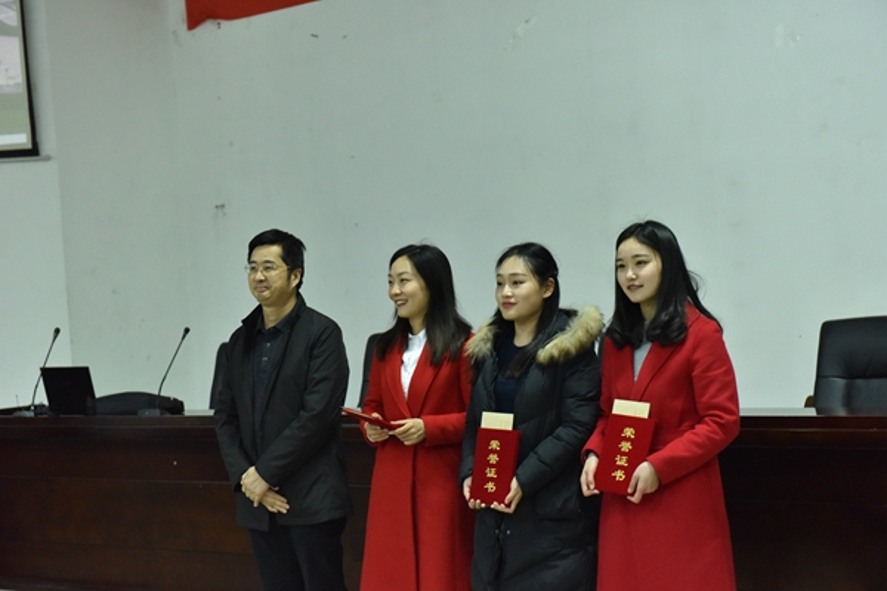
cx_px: 444
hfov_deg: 30.5
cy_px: 296
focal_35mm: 66
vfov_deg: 20.6
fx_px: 1626
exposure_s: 1/80
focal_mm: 66
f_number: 4.5
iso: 5000
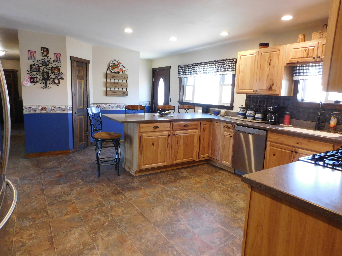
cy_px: 128
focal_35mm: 23
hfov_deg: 73.9
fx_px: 227
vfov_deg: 58.9
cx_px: 171
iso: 360
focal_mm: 4
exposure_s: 1/30
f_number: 3
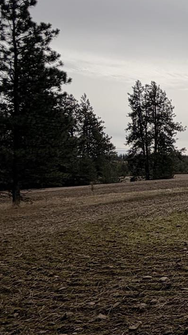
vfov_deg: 40.9
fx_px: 443
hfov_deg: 16.4
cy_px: 216
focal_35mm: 50
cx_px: 403
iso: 20
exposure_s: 1/1572
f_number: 2.2
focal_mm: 2.22
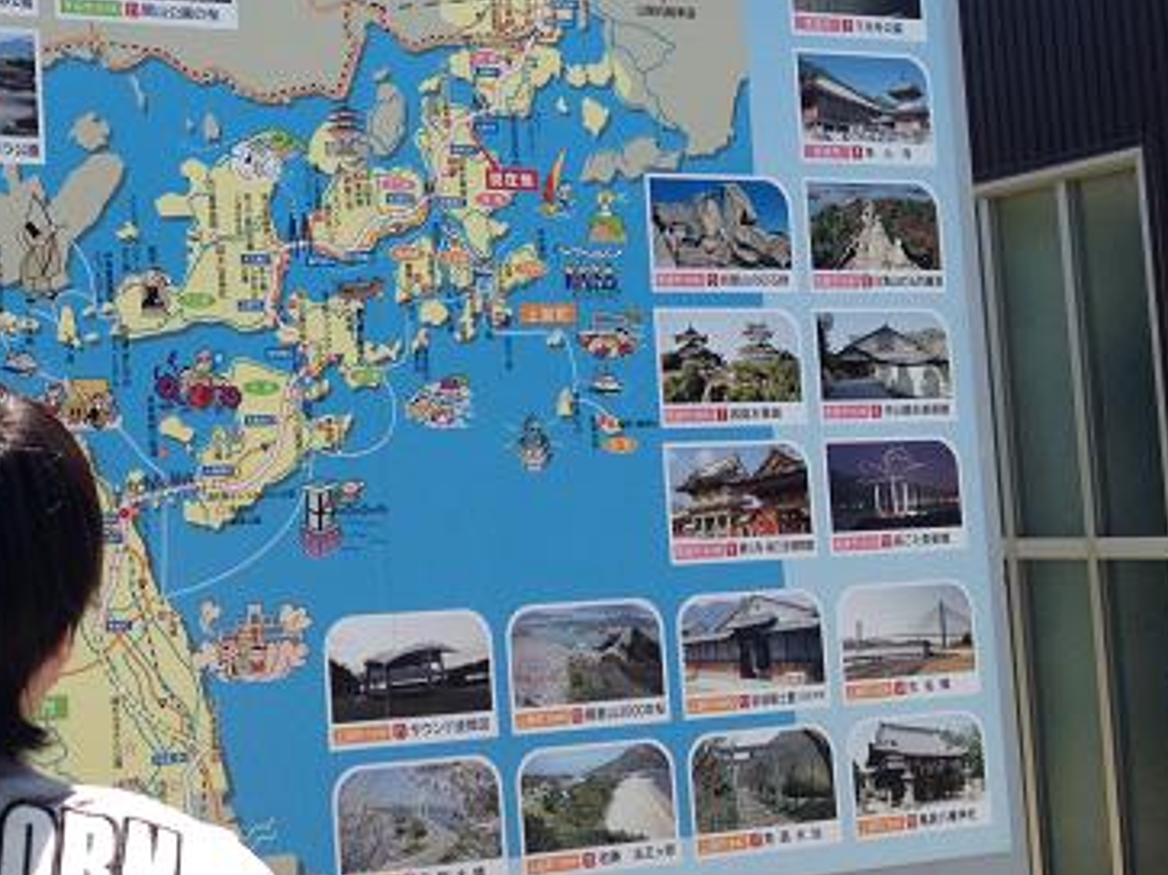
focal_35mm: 63
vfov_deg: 23.3
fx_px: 2125
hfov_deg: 30.0
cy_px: 370
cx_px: 233
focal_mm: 4.28
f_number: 2.4
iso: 50
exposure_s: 1/717
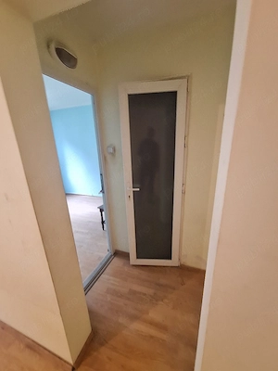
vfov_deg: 106.2
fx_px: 139
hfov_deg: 89.9
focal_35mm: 13
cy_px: 186
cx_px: 139
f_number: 2.2
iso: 200
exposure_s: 1/25
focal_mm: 1.74
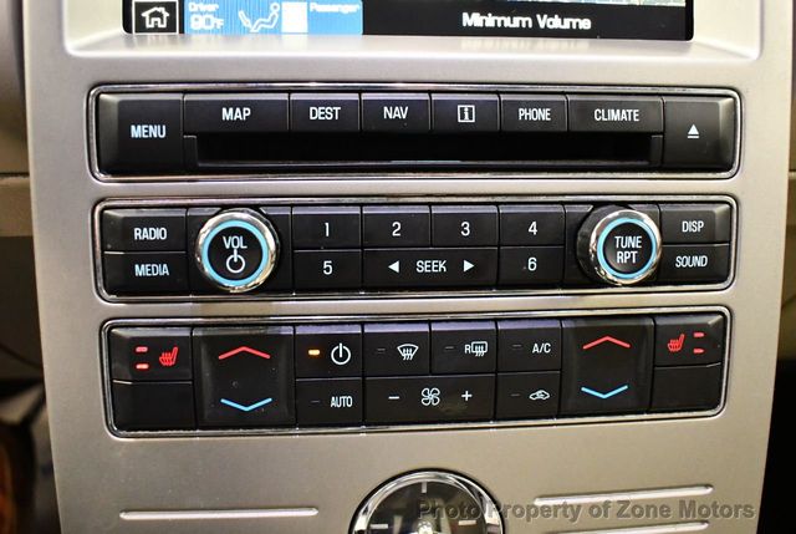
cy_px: 267
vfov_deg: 37.0
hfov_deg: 53.1
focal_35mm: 36
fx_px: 797
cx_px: 398
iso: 5600
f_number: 3.5
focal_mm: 18
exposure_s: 1/60
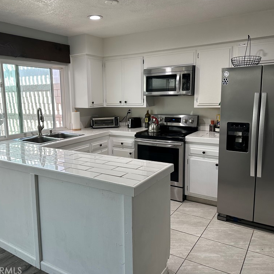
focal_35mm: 29
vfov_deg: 55.6
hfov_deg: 55.4
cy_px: 135
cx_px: 116
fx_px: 260
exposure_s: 1/120
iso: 125
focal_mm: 6.86
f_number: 1.78
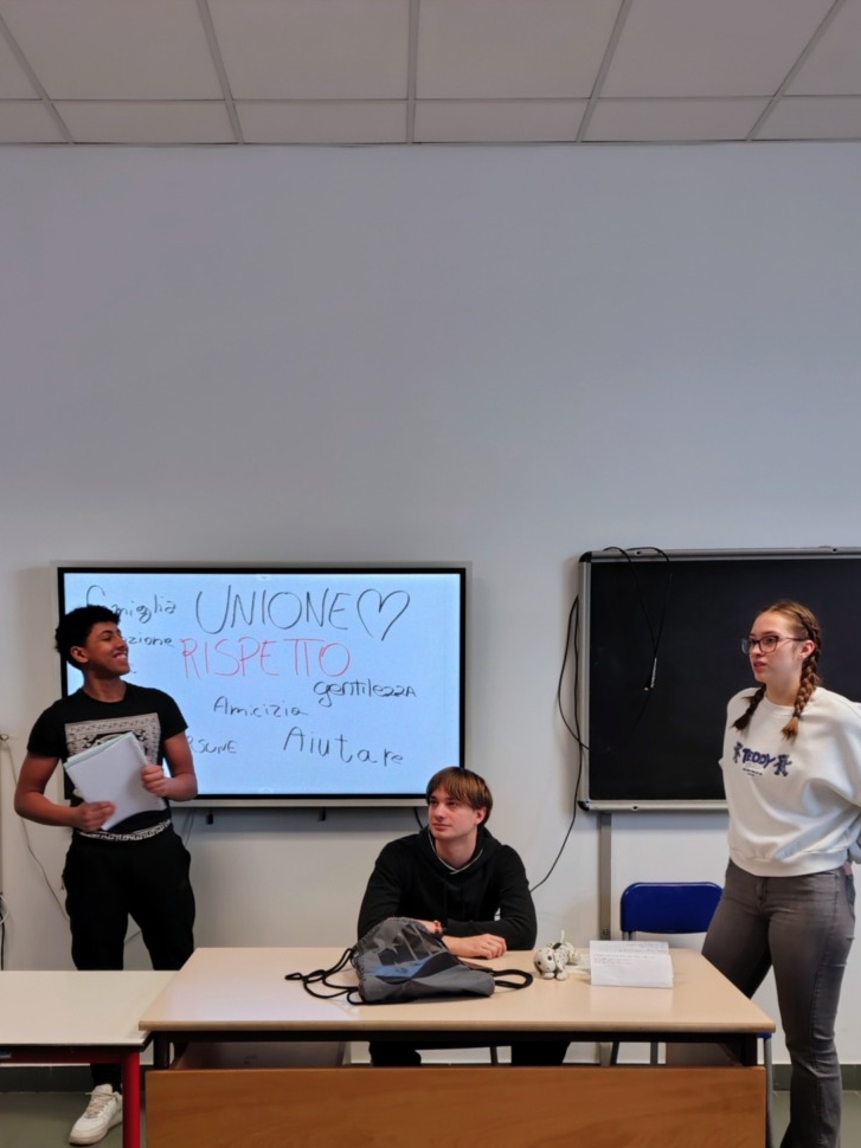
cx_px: 384
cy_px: 743
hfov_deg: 42.9
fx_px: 1095
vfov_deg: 54.5
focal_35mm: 33
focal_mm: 4.71
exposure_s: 1/50.1
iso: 350
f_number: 1.7
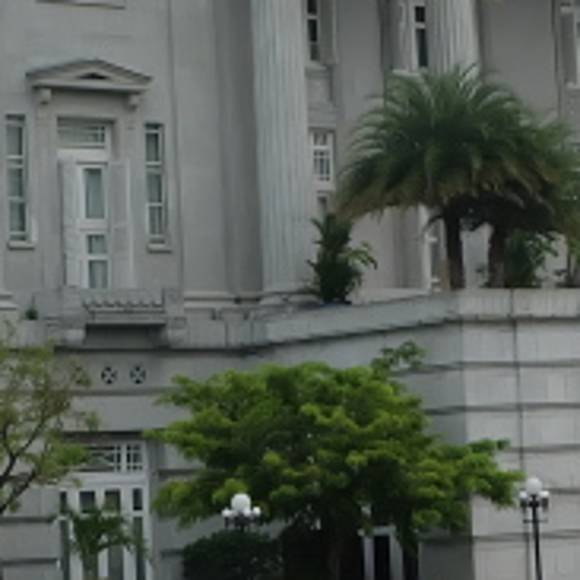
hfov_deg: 12.2
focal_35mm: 143
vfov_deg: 12.2
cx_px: 292
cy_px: 182
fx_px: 2711
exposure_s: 1/400
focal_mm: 20.1
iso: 400
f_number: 9
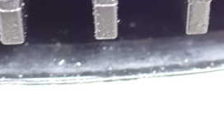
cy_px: -33
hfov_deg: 24.7
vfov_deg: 13.6
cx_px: 122
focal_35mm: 86
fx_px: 511
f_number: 2.5
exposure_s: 1/30
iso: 1600
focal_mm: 6.37
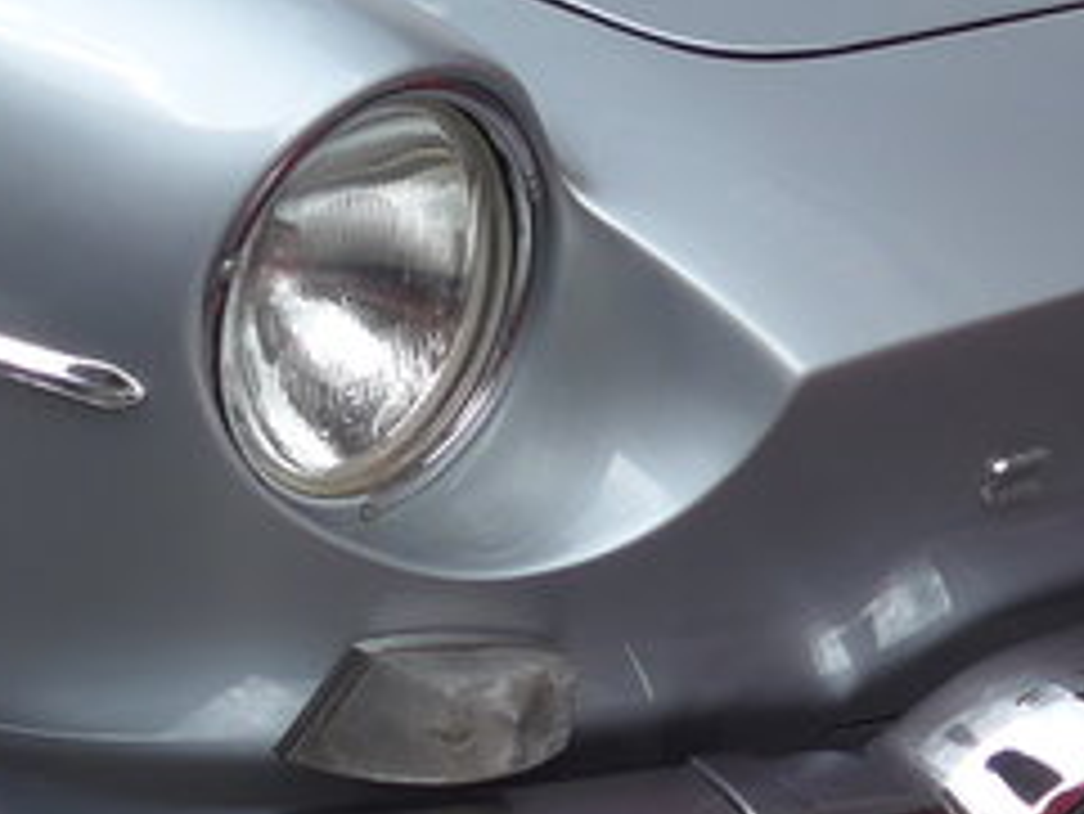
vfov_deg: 8.7
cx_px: -243
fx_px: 5295
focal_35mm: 169
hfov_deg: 11.4
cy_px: -108
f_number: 2.8
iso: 80
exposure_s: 1/400
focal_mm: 7
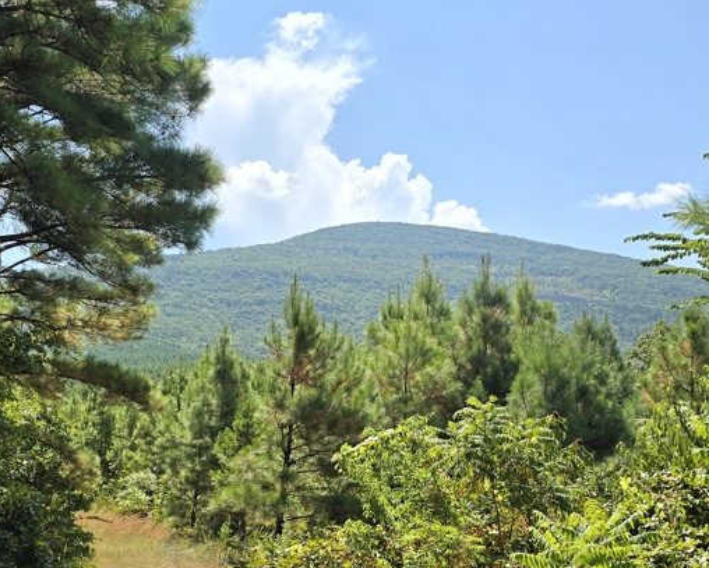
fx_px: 1113
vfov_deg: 28.4
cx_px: 352
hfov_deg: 35.3
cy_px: 381
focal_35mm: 53
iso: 12
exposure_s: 1/880
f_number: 1.7
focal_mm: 6.3
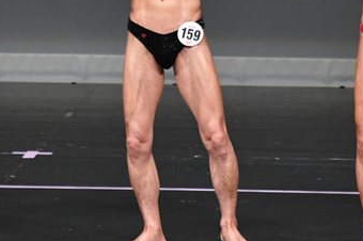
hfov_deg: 2.9
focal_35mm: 718
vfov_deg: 1.9
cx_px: 244
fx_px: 7233
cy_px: 22
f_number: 5.6
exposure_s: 1/400
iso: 4000
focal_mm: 210
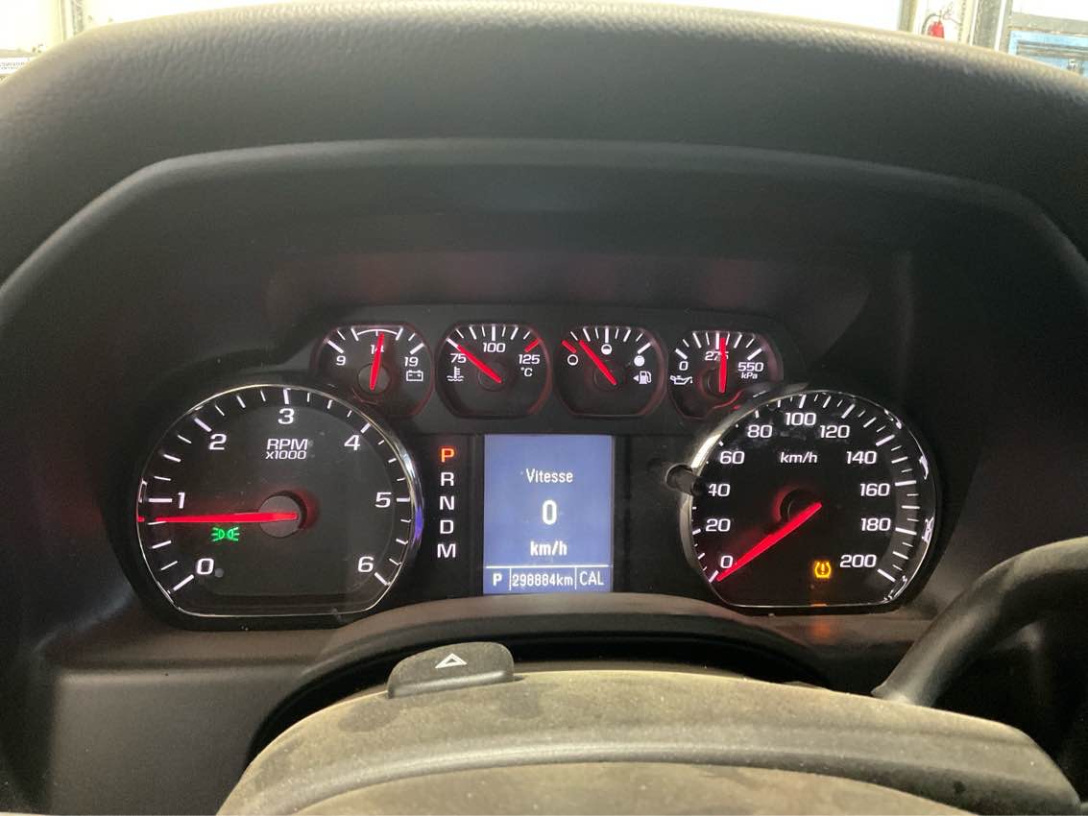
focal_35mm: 29
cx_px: 544
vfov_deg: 48.2
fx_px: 912
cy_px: 408
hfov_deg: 61.7
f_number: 1.8
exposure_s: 1/30
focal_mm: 3
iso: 500
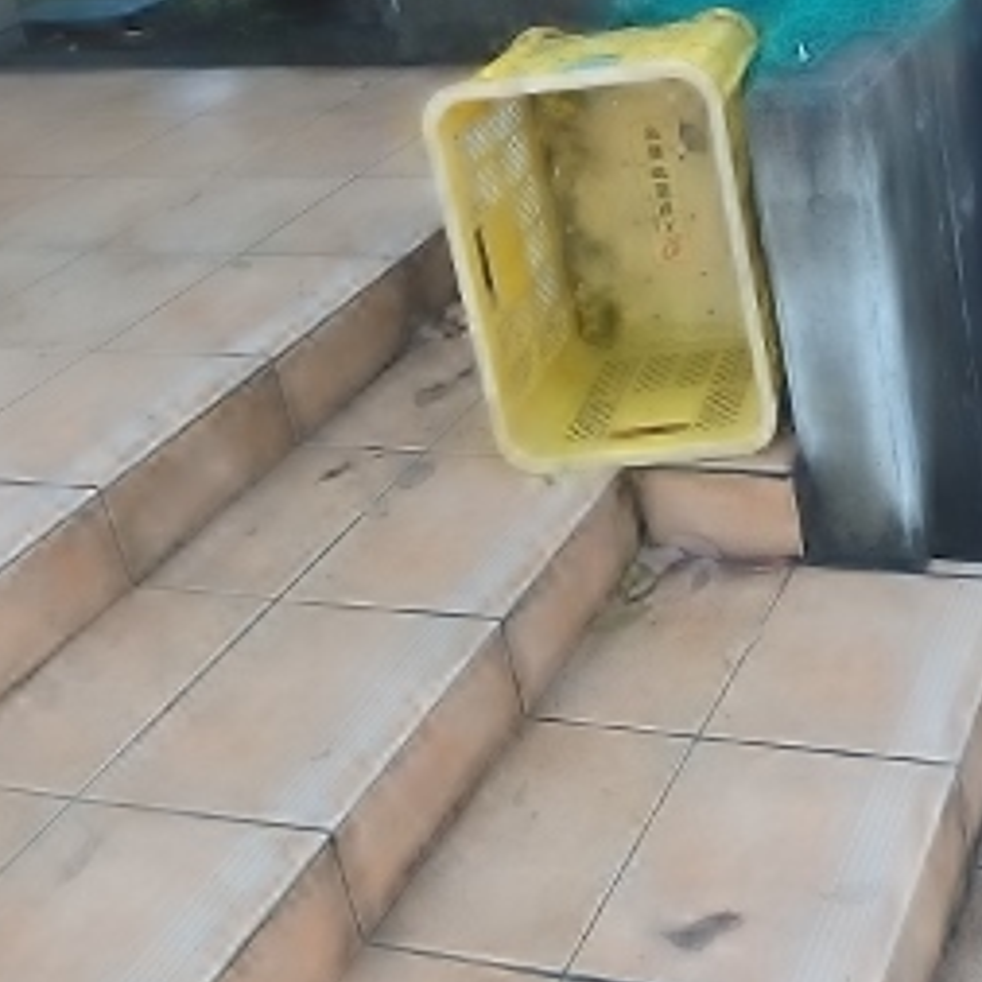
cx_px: 998
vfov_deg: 33.7
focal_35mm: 47
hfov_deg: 32.9
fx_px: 1508
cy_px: 62
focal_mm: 3.7
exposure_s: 1/100
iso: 125
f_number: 3.5
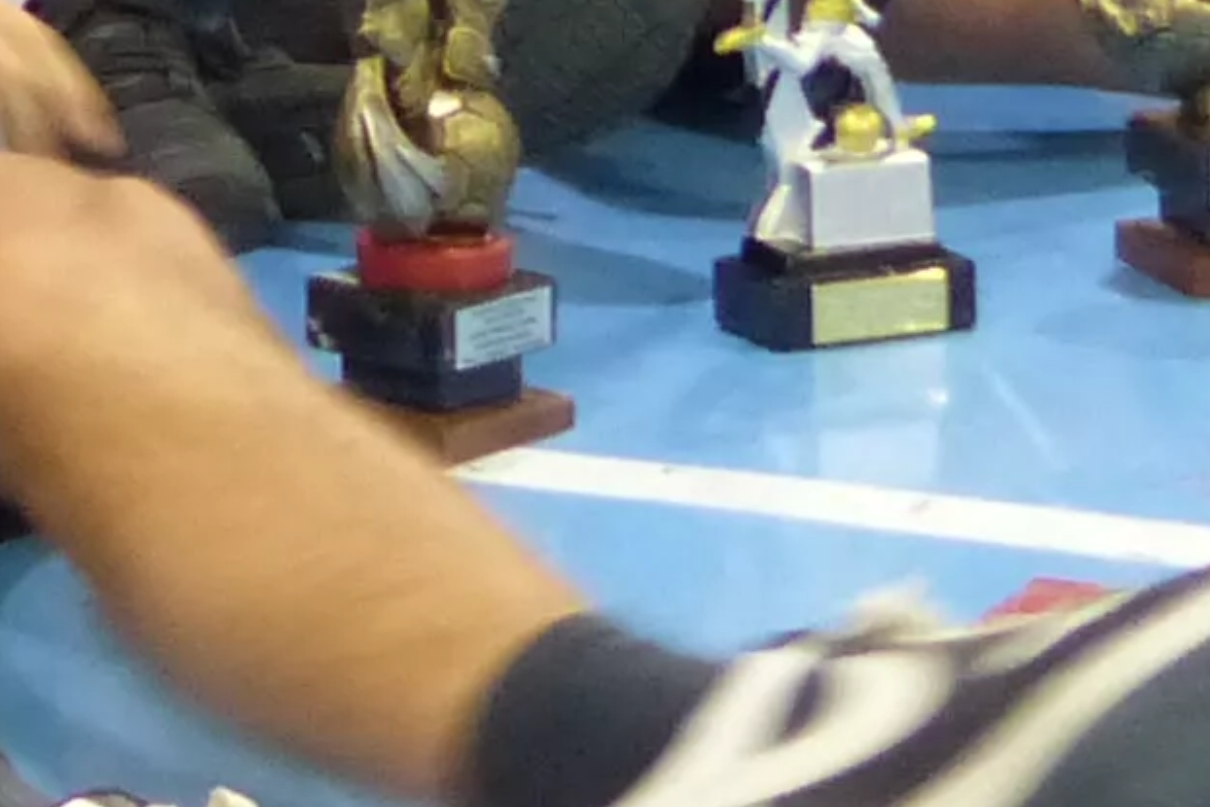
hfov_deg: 9.1
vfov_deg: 6.2
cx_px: -1029
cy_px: -961
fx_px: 7194
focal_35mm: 214
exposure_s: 1/40
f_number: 2.8
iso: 400
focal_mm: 5.7
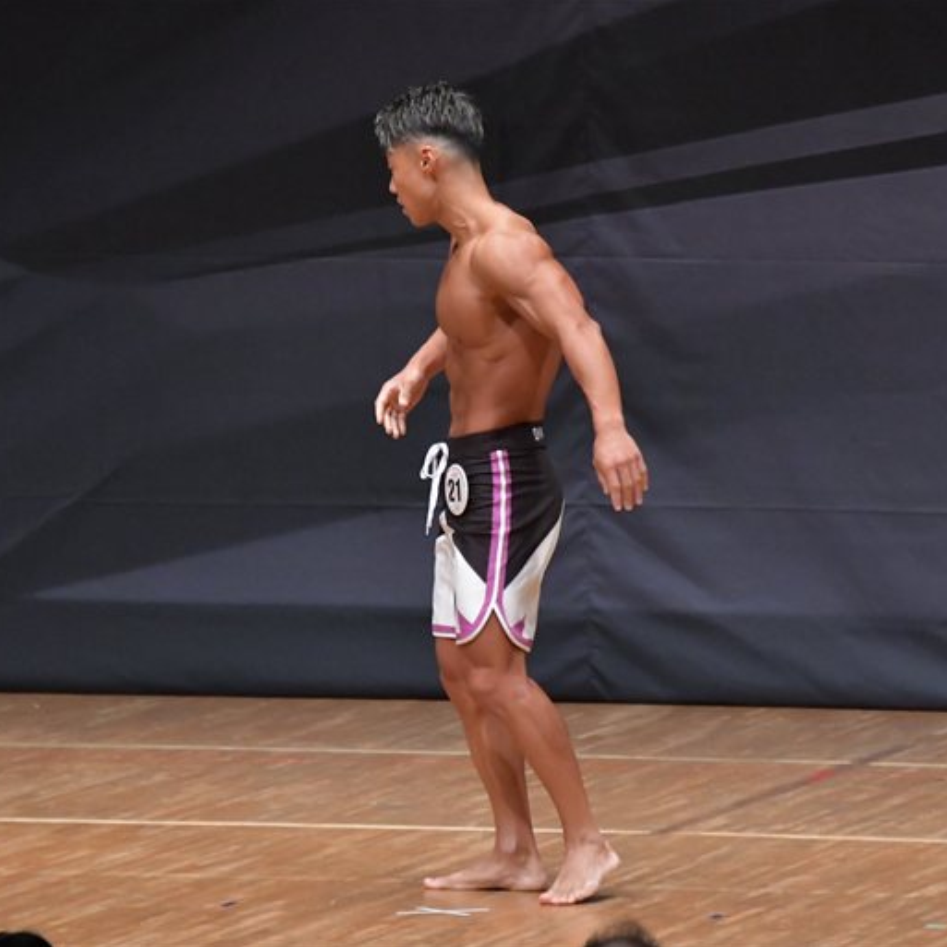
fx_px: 11916
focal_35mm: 385
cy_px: 473
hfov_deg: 4.6
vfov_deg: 4.6
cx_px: 516
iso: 6400
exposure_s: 1/400
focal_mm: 200
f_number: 5.6
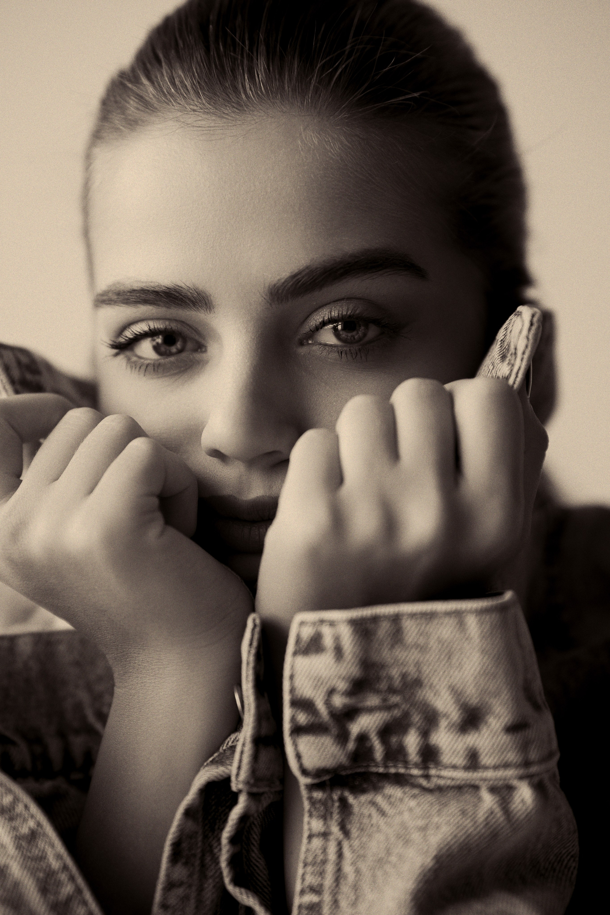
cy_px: 458
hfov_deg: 16.1
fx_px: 2160
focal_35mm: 85
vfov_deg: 23.9
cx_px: 305
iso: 250
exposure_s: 1/200
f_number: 2.2
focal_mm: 85
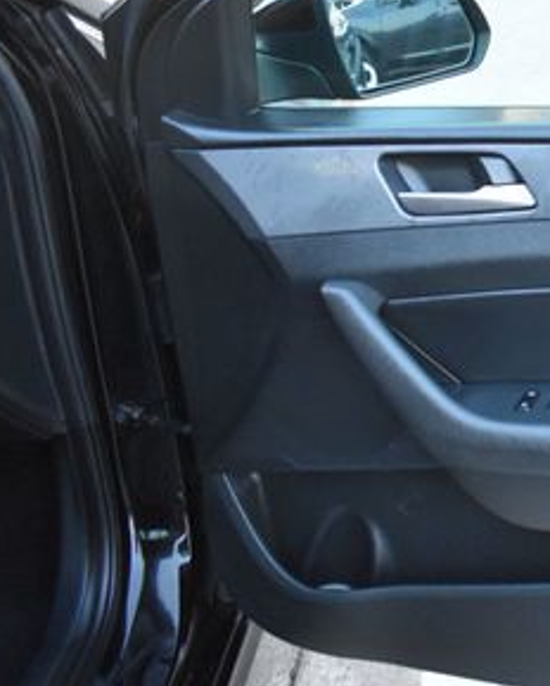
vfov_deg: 33.4
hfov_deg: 23.7
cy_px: 280
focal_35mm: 56
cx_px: 730
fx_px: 1137
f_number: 3.5
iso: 3200
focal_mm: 18
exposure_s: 1/30
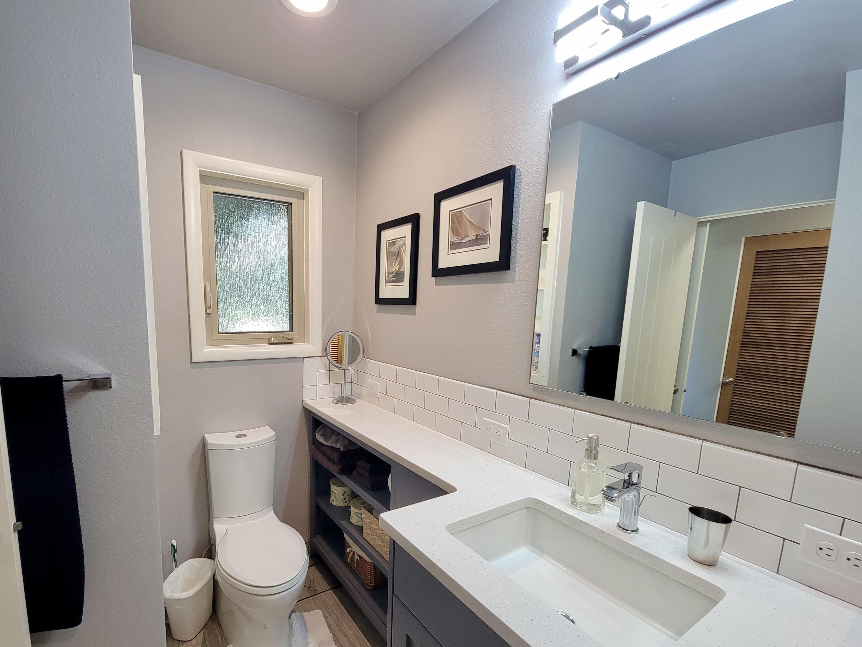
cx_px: 376
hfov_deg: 97.6
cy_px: 356
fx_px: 374
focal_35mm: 15
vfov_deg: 81.5
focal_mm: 2.2
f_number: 2.2
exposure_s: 1/60
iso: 125
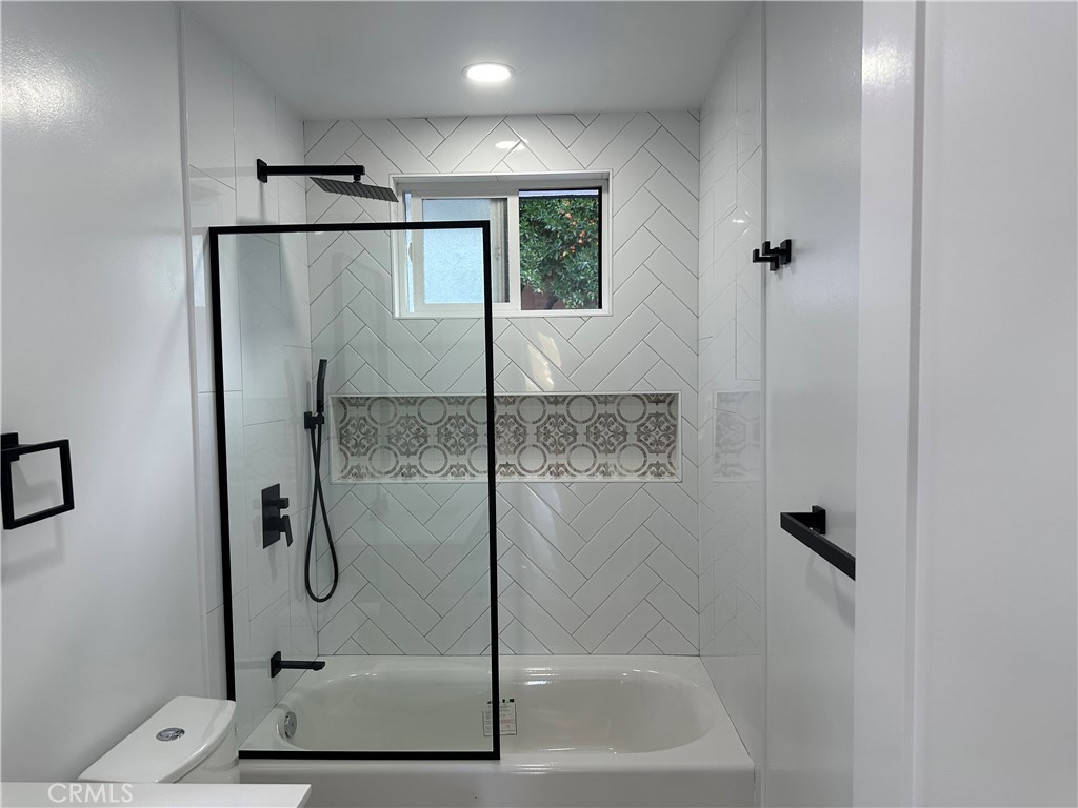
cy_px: 404
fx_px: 747
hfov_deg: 71.6
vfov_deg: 56.8
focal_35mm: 24
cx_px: 539
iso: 100
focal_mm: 6.86
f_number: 1.78
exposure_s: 1/159
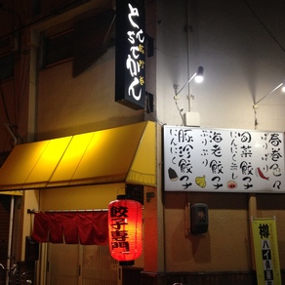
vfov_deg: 41.6
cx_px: 141
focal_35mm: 40
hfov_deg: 41.9
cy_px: 178
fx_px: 373
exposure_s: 1/20
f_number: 2.4
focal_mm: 4.12
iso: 160
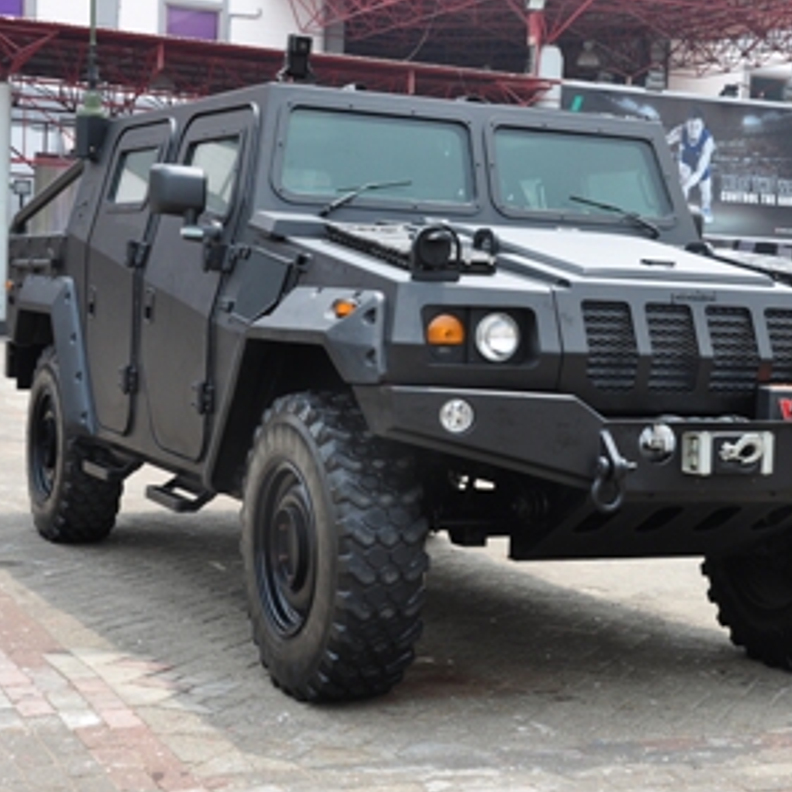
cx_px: 474
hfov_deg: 26.4
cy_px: 380
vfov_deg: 26.5
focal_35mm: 65
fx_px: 1683
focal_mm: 32
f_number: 9
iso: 250
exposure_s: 1/160
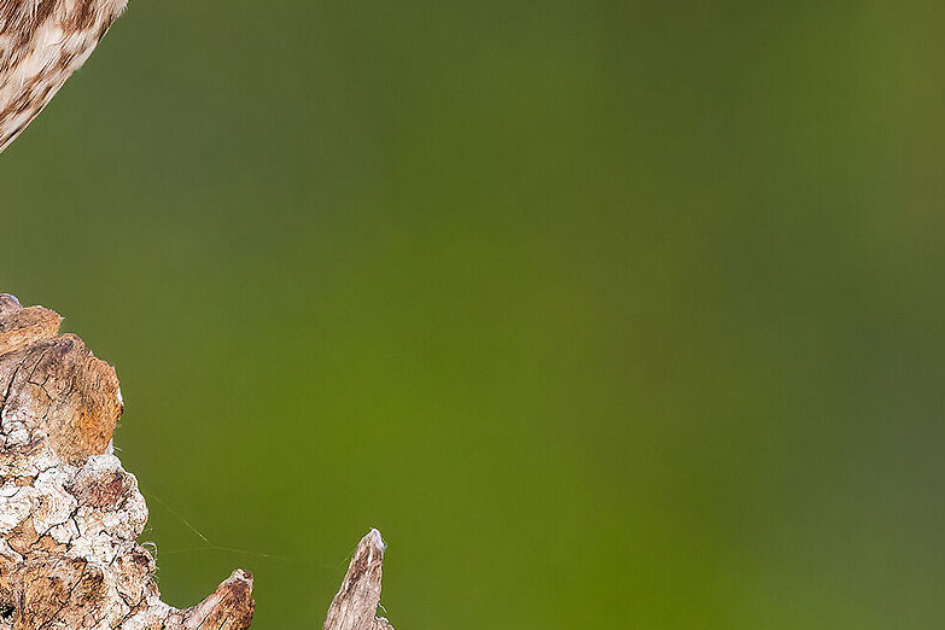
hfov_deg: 0.9
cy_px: 320
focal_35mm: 2408
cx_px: 296
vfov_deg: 0.6
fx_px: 63205
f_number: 6.3
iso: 1250
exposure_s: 1/60
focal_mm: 524
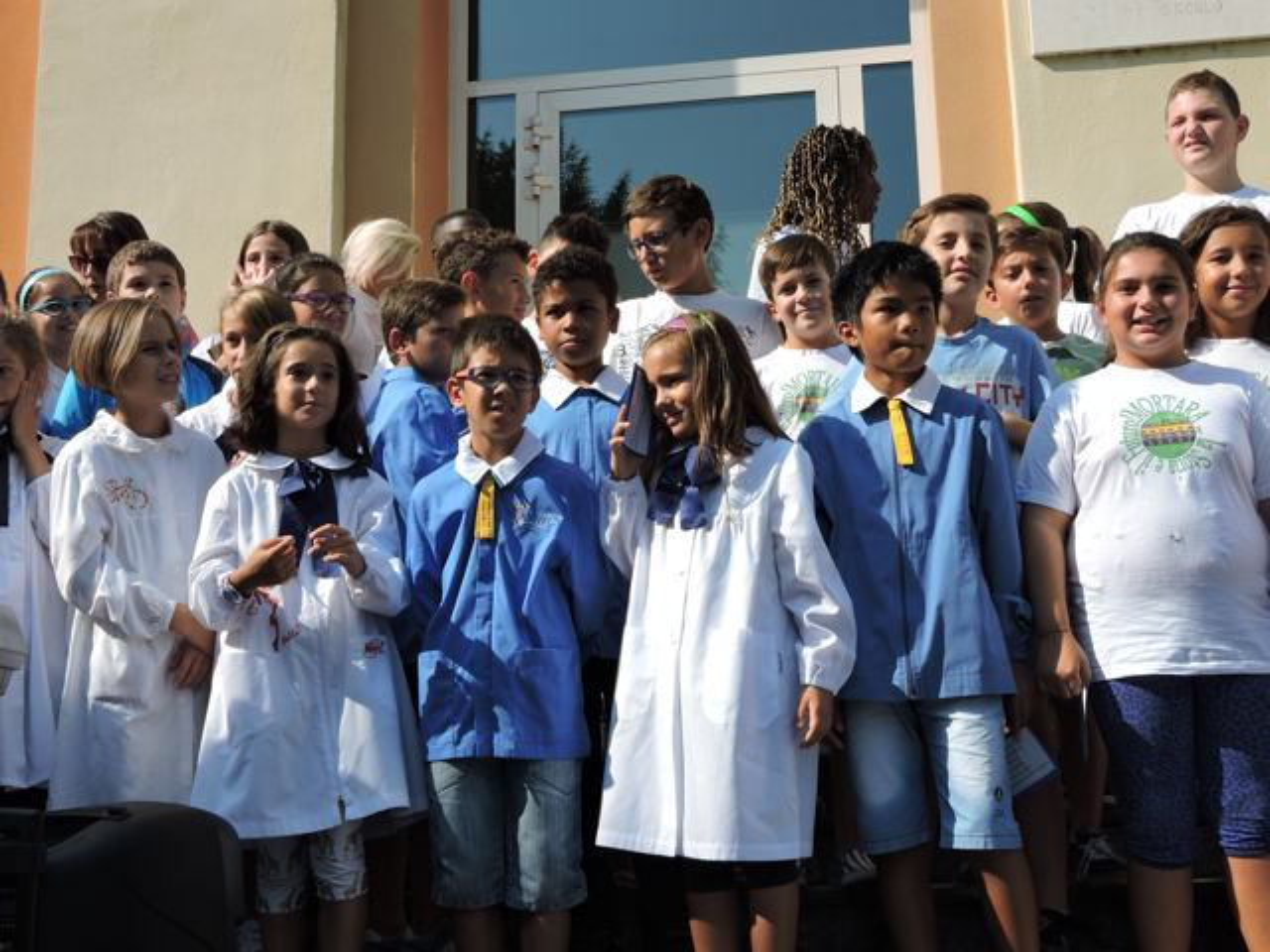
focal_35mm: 50
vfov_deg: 29.1
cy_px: 476
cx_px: 635
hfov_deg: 38.2
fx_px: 1834
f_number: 4
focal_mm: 9
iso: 100
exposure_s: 1/800
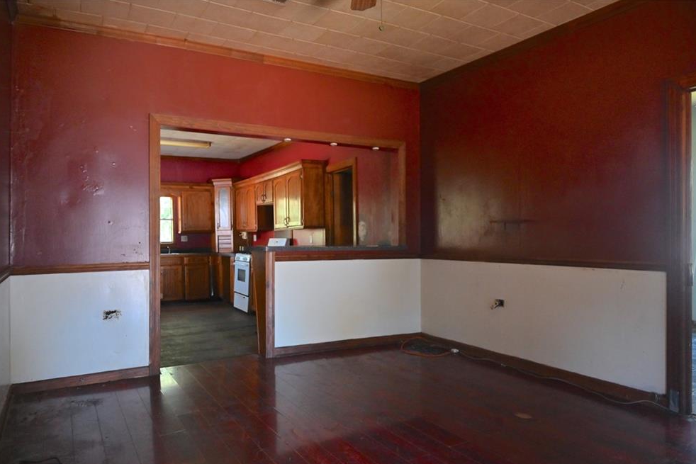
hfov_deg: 71.5
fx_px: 483
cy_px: 240
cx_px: 342
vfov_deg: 51.3
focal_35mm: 25
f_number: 6.3
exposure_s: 1/60
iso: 3200
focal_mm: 24
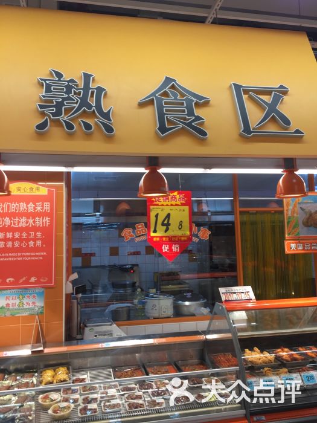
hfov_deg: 48.2
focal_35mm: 29
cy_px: 212
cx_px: 158
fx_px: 354
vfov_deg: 61.7
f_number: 2.2
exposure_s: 1/50
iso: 32
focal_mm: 4.15
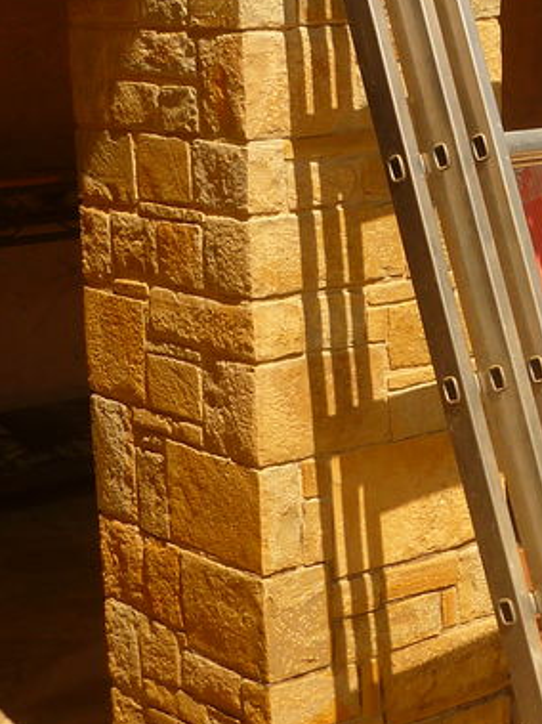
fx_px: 1817
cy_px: 407
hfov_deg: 16.4
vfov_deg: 22.5
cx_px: 620
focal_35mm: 87
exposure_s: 1/250
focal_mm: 5.5
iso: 80
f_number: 8
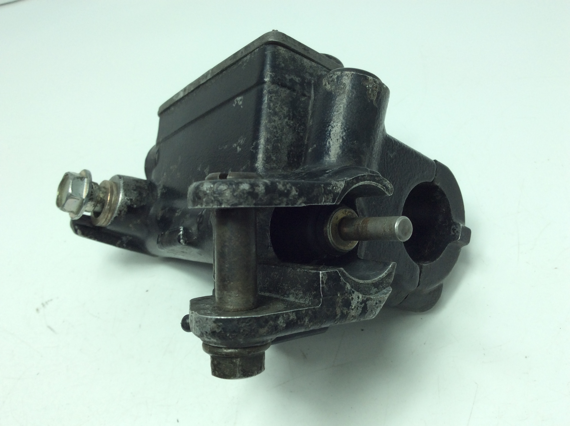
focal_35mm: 32
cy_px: 213
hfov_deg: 56.9
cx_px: 285
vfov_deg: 44.1
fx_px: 526
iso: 32
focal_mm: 3.3
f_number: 2.4
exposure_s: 1/298
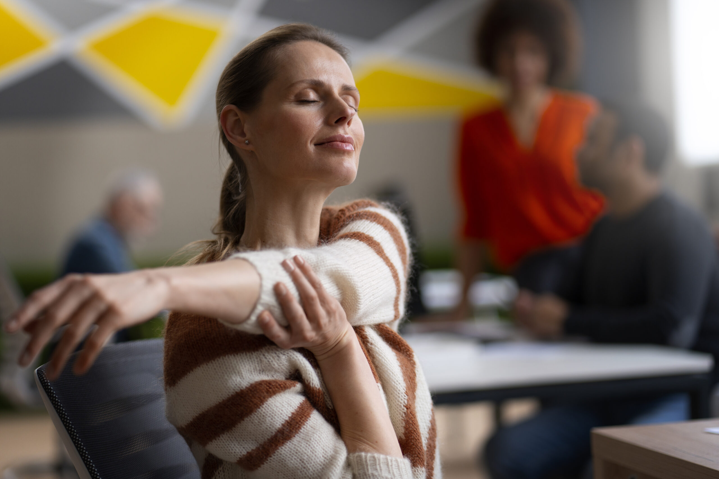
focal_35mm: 85
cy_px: 240
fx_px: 1698
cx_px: 360
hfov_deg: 23.9
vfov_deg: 16.1
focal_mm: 85
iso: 200
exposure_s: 1/160
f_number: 2
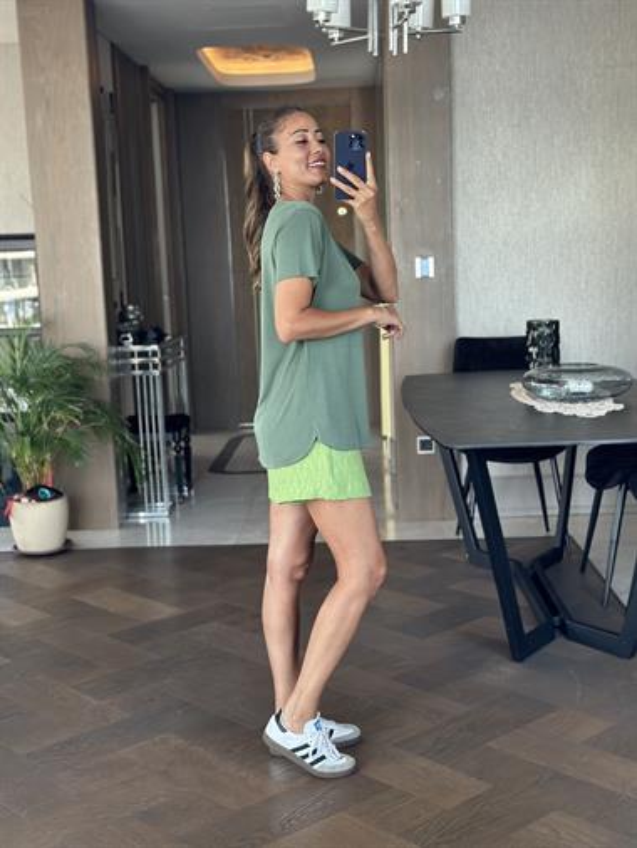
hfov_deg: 30.3
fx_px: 1177
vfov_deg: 39.6
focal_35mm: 48
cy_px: 424
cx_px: 318
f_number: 1.78
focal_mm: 6.86
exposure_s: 1/60
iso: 125
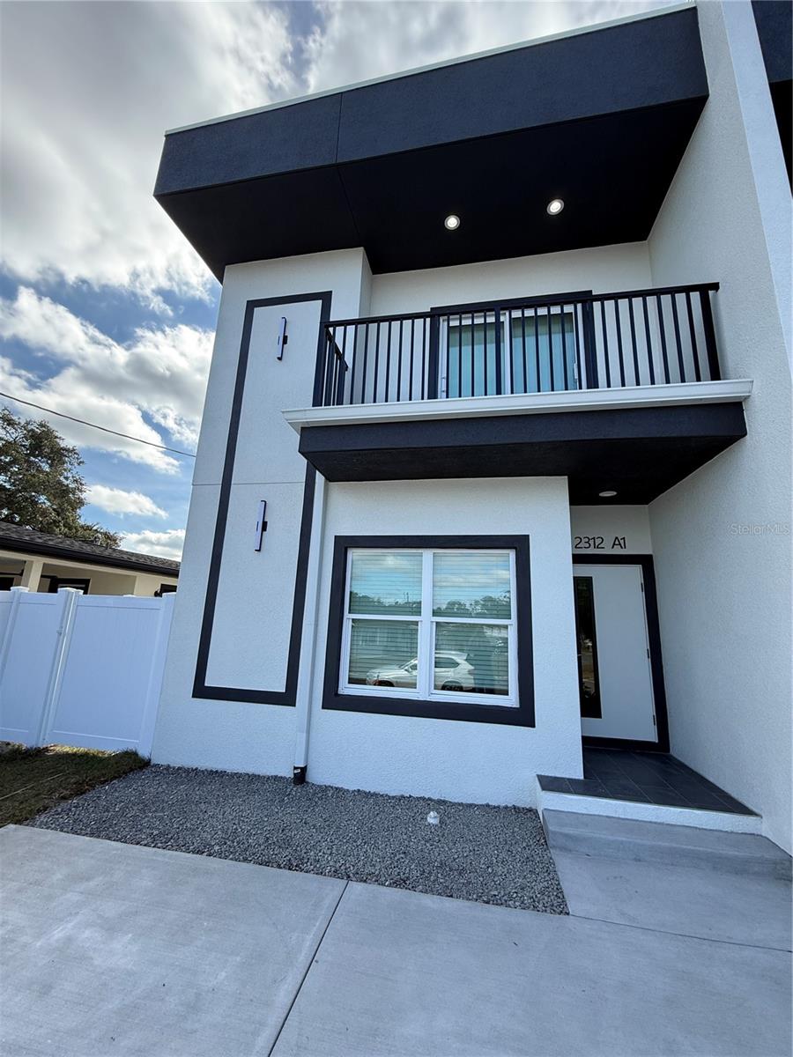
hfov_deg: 85.7
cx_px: 396
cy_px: 528
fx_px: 428
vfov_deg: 102.1
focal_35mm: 14
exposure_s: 1/631
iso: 50
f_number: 2.2
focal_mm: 2.22
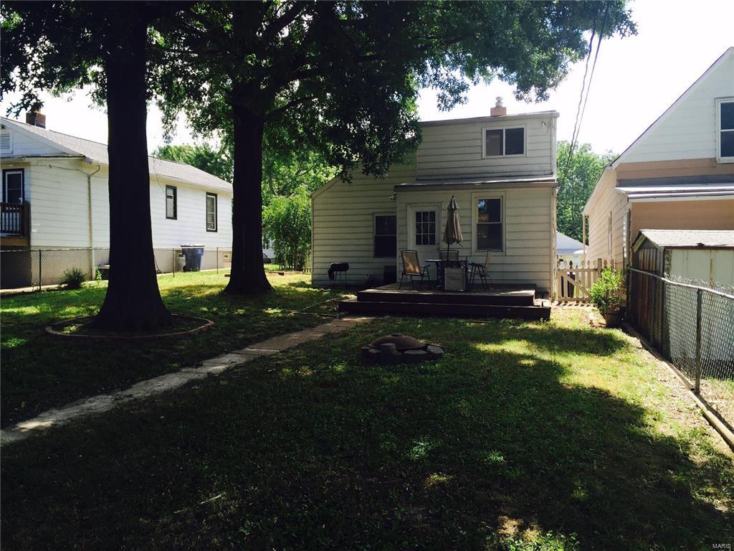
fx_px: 615
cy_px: 276
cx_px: 367
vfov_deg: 48.2
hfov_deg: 61.7
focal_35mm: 29
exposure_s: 1/507
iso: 32
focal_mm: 4.15
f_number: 2.2
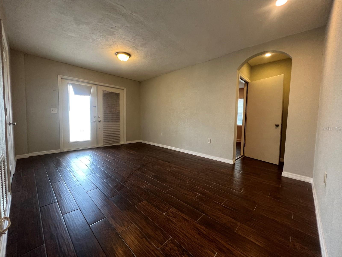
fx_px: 128
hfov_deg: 106.2
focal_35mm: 13
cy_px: 128
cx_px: 171
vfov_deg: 89.9
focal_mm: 1.57
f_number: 1.8
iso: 160
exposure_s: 1/60
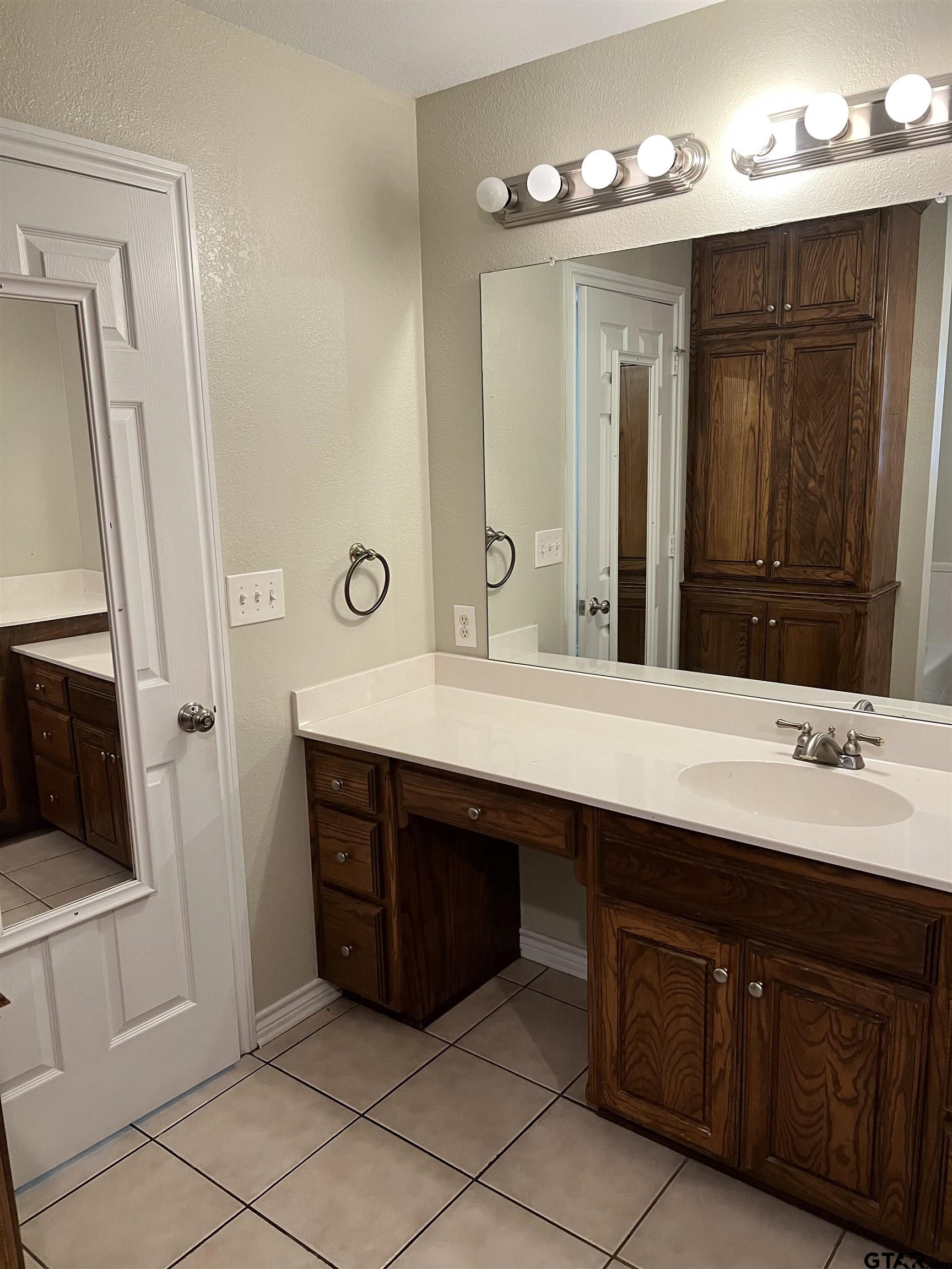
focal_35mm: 26
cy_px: 634
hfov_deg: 53.1
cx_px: 476
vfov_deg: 67.3
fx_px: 953
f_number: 1.5
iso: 250
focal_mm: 5.7
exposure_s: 1/60
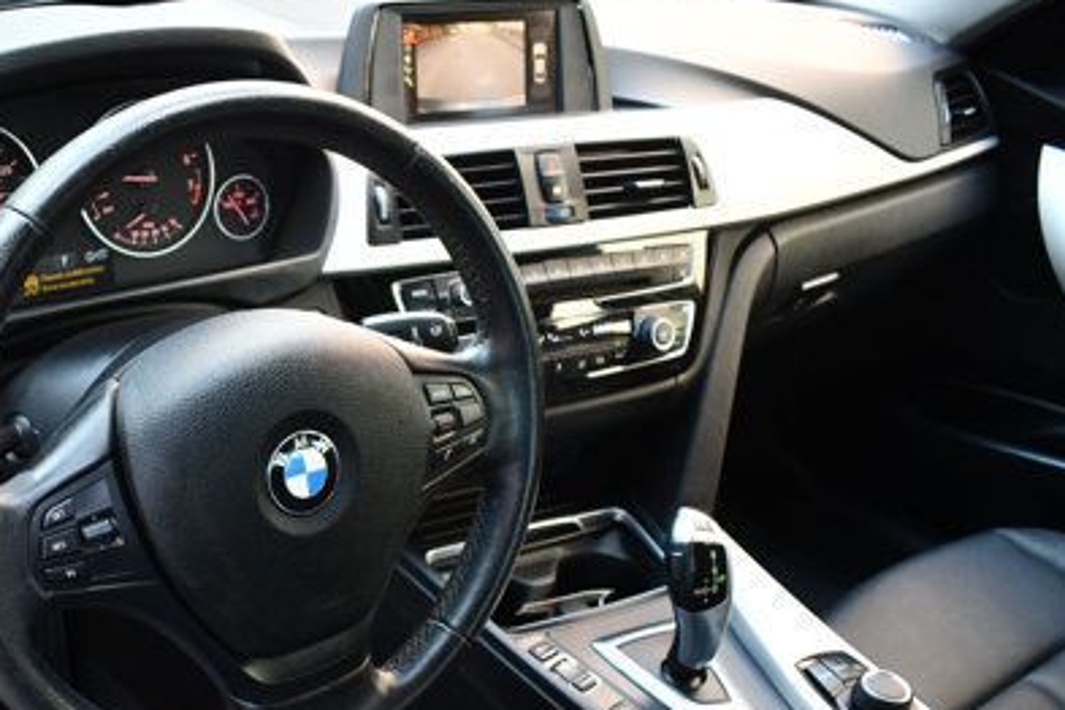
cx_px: 295
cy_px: 495
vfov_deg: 30.2
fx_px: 1302
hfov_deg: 43.4
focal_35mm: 44
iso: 800
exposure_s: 1/125
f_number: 3.5
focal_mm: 18
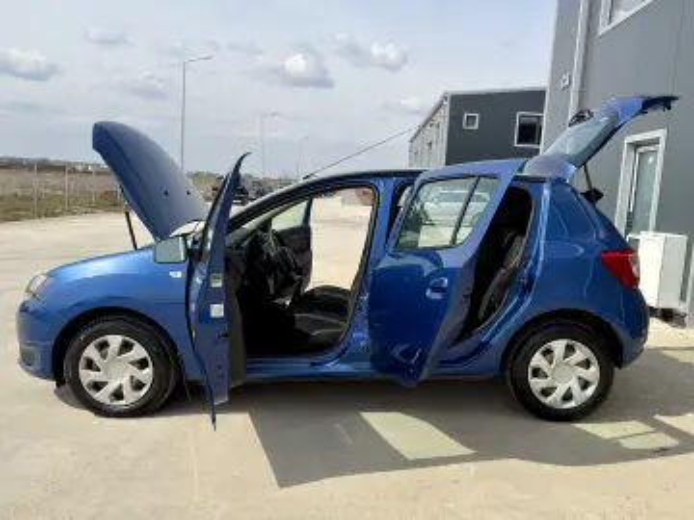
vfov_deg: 56.8
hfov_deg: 71.6
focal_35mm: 24
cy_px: 260
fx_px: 481
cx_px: 347
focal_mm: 6.76
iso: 64
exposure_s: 1/5128
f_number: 1.78
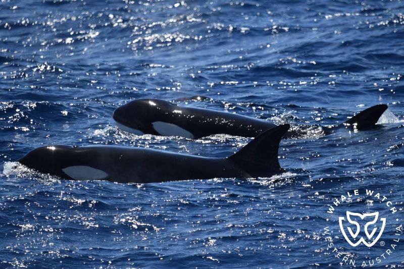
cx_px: 202
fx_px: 6732
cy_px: 134
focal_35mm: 600
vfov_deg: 2.3
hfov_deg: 3.4
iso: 1000
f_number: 6.3
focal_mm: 600
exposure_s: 1/8000
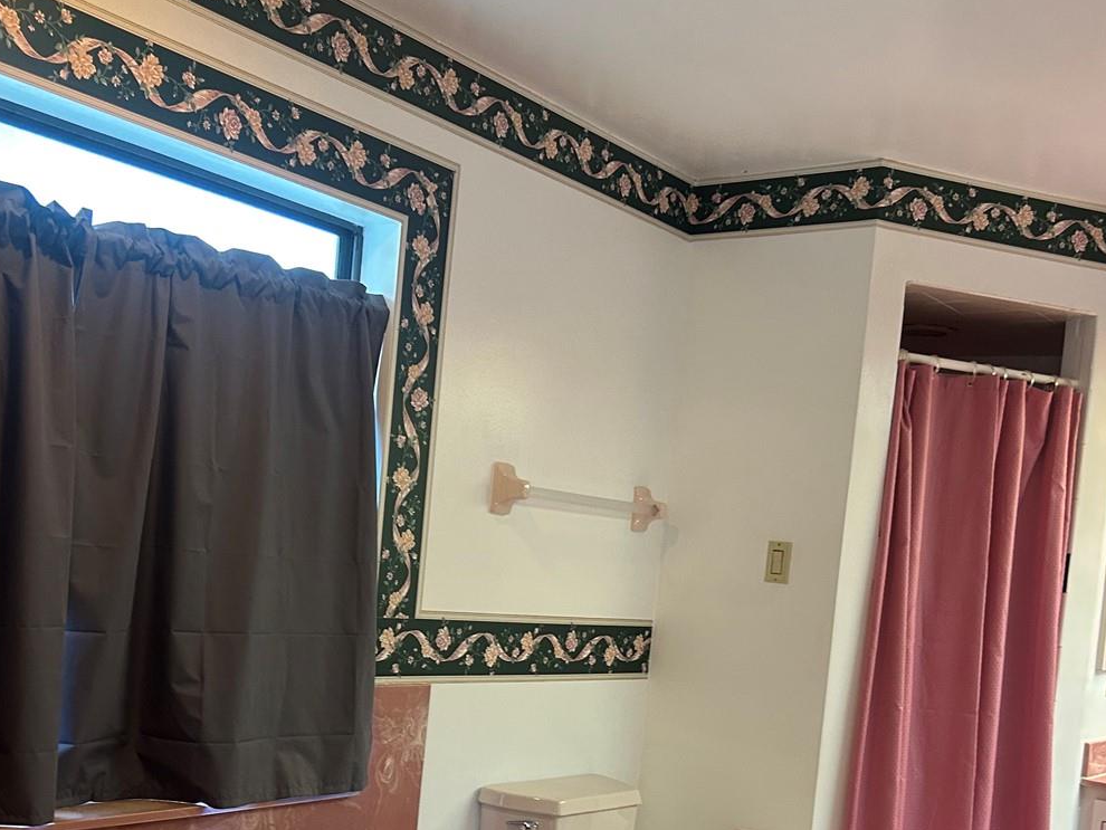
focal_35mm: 42
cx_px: 508
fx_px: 1342
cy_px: 628
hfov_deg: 44.7
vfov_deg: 33.6
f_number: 1.5
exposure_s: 1/60
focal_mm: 5.7
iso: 250
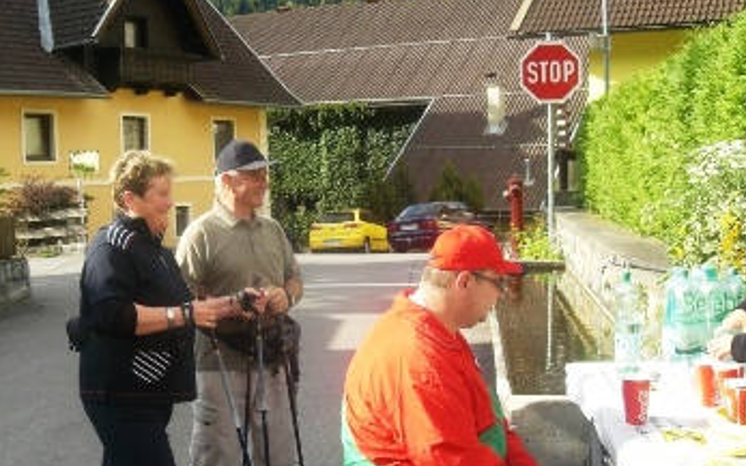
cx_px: 271
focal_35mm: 52
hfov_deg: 38.6
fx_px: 1057
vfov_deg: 24.9
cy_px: 236
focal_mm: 6.3
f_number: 4.4
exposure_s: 1/200
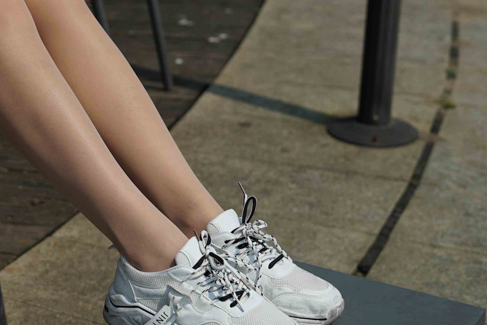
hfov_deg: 21.6
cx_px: 46
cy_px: 103
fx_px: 1245
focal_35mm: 92
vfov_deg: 14.9
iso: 100
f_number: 4
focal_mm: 50
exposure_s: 1/3200
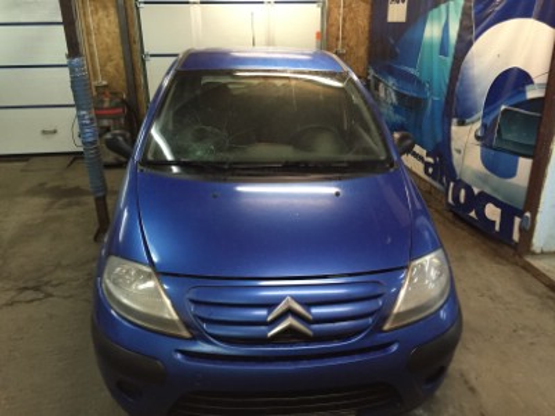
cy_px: 208
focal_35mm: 29
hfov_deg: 61.7
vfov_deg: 48.2
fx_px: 465
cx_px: 278
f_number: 2.2
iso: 320
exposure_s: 1/33
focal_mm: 4.15
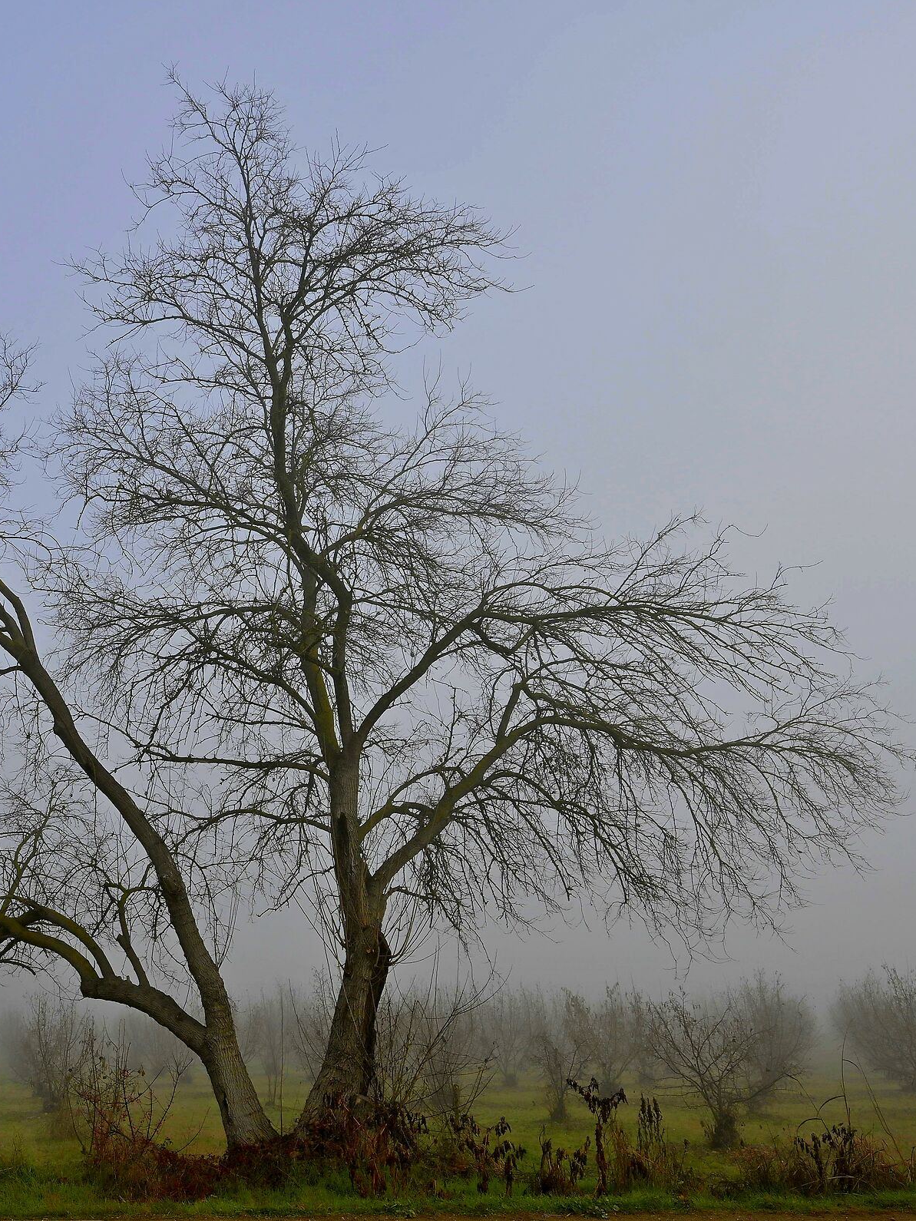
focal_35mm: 29
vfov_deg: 61.7
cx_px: 236
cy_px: 612
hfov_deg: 46.6
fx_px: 1023
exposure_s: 1/400
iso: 100
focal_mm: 20
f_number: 10
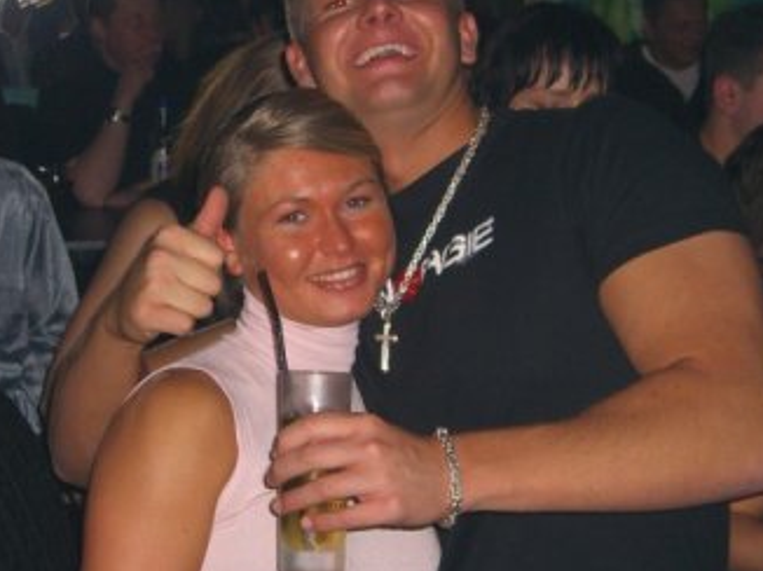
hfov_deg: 18.7
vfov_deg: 14.1
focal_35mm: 105
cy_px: 335
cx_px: 356
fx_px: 2313
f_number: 3.6
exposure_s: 1/60
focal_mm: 11.8
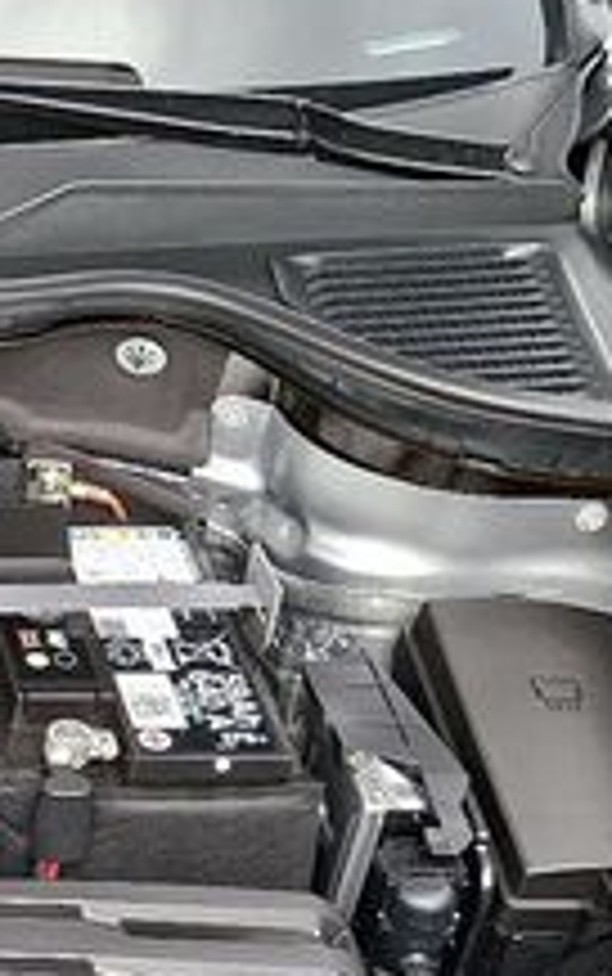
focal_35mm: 78
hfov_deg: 14.5
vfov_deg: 26.1
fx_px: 2077
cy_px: 747
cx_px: -518
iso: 38
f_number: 1.8
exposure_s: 1/120
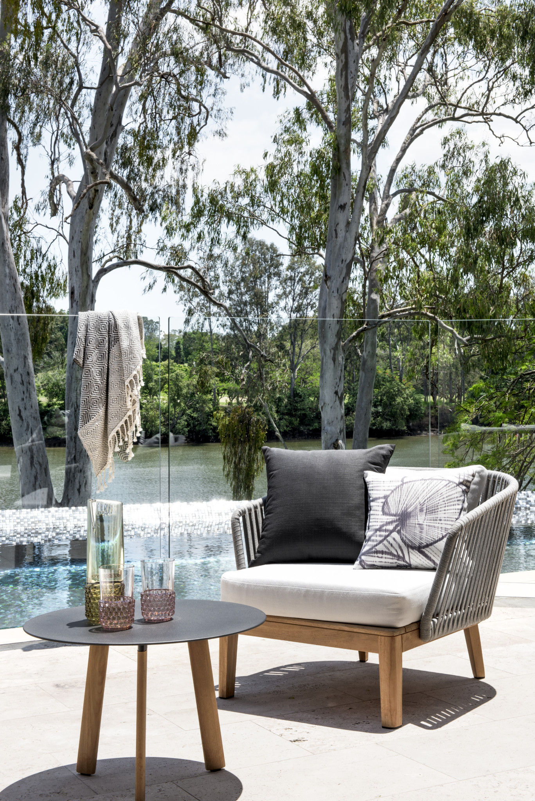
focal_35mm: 56
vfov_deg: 35.6
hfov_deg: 24.2
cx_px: 268
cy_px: 400
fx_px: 1247
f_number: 18
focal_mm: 56
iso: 100
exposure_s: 1/40
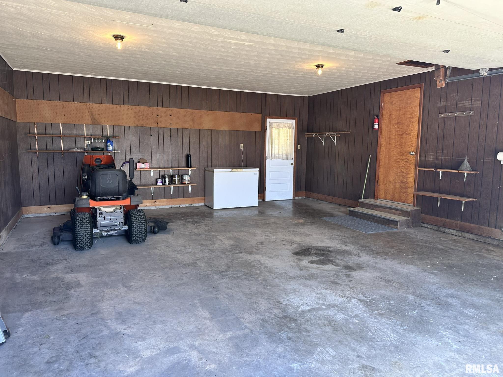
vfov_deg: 56.8
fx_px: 349
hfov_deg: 71.6
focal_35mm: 24
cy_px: 188
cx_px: 252
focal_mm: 6.86
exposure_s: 1/121
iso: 80
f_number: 1.78
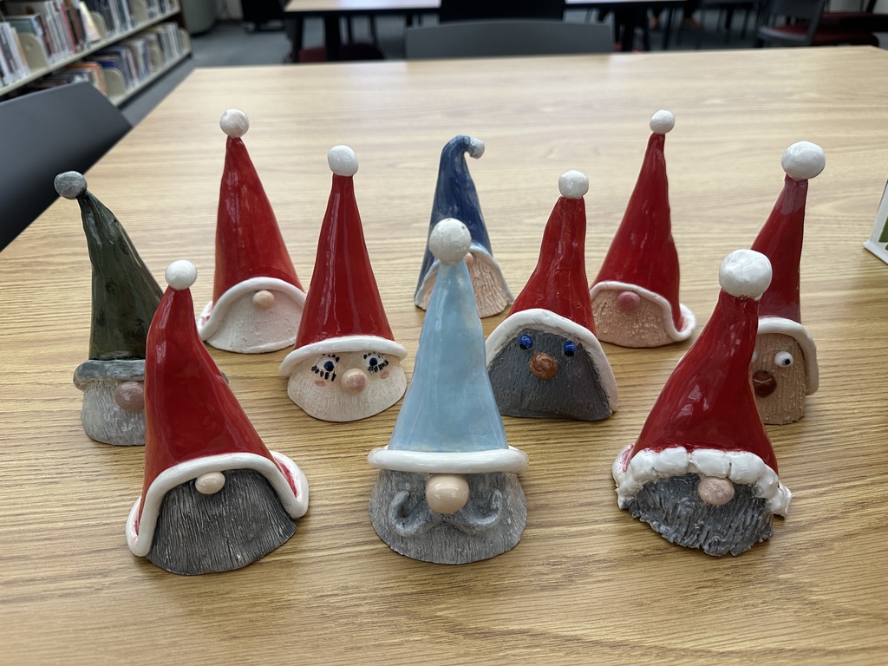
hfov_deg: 71.6
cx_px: 444
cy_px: 333
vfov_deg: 56.8
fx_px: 616
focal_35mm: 24
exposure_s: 1/120
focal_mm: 6.86
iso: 160
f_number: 1.78
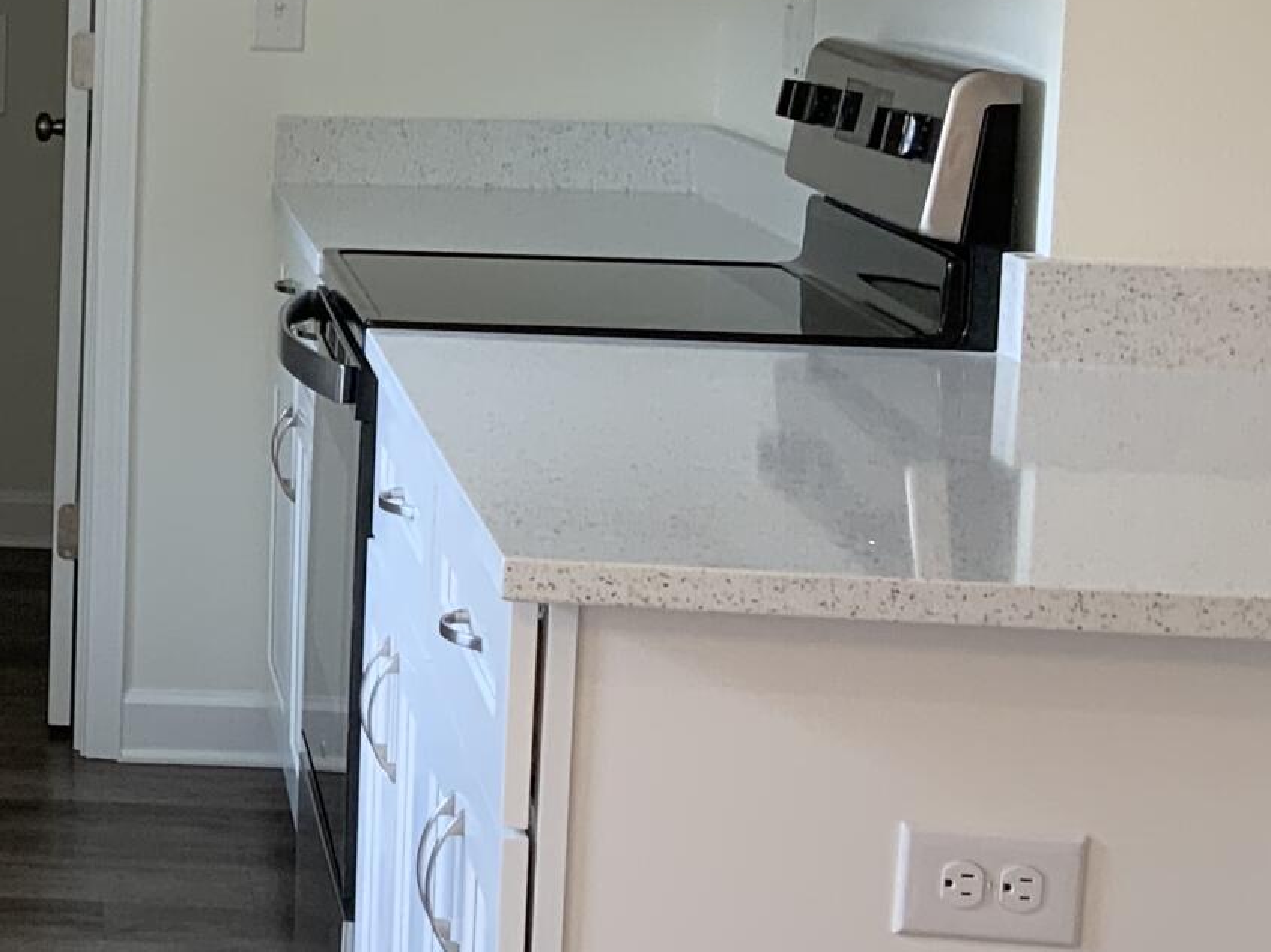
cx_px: -343
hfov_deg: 17.9
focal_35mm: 103
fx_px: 3780
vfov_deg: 14.3
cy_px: 274
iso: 25
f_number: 1.8
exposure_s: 1/120
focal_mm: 3
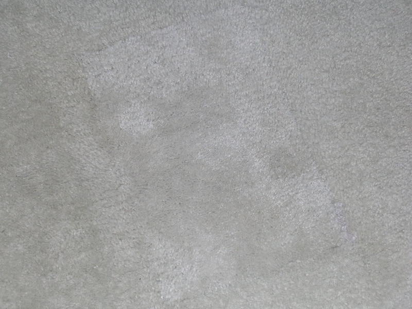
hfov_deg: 24.1
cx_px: 206
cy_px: 154
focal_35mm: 81
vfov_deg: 18.2
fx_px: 964
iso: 50
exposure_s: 1/60.1
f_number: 4
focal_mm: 12.3
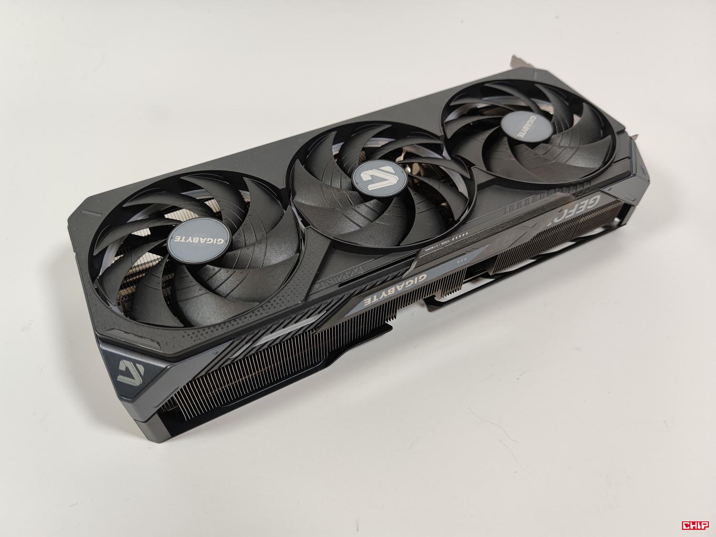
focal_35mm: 25
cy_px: 268
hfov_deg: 69.4
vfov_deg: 54.9
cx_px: 358
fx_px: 517
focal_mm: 6.78
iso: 73
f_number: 1.85
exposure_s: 1/100
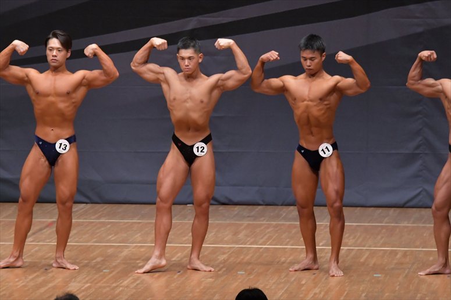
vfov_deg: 5.4
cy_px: 150
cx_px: 226
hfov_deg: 8.1
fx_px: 3193
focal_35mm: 255
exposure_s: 1/400
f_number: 5.6
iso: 6400
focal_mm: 170
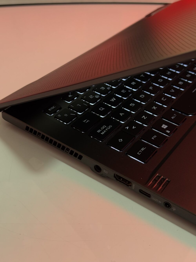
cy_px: 131
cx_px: 98
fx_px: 362
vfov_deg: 39.7
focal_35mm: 48
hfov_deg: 30.3
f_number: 1.78
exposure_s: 1/40
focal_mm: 6.76
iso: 320
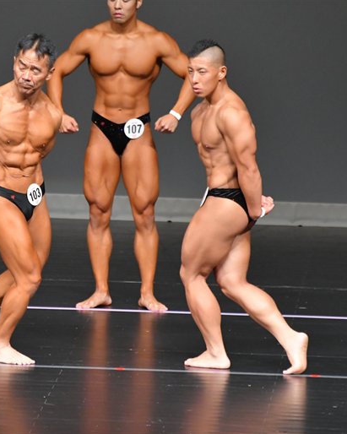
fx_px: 6266
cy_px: 217
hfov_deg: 3.2
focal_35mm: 488
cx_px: 74
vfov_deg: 4.0
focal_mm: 230
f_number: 5.6
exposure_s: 1/400
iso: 5000
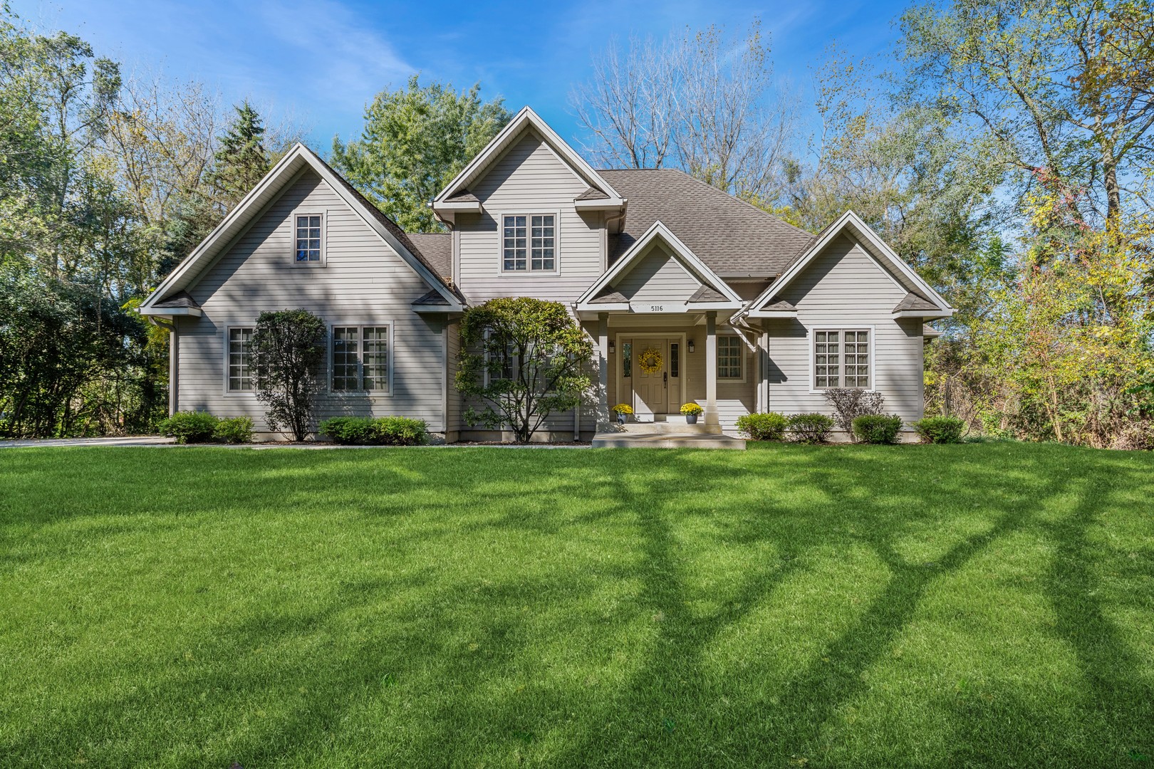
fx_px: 577
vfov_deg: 67.4
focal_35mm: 18
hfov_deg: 90.0
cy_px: 384
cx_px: 577
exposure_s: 1/100
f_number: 8
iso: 200
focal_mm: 18
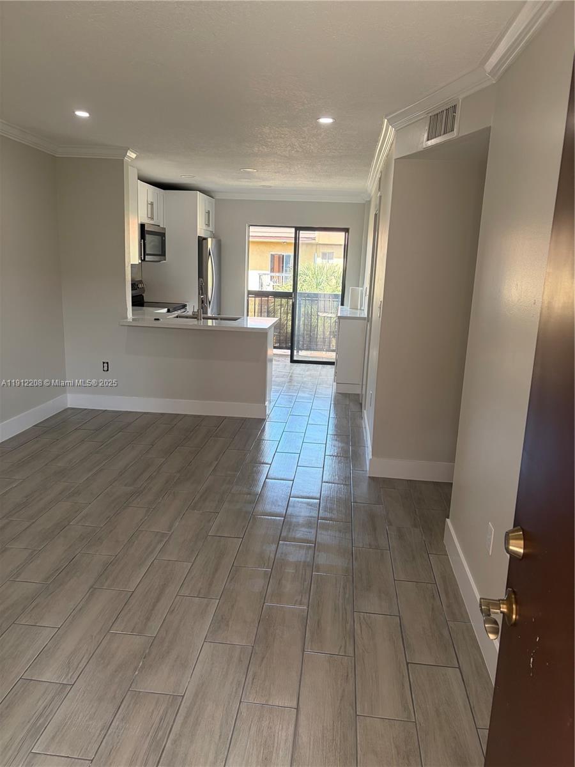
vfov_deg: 67.3
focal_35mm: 26
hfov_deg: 53.1
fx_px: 576
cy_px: 384
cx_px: 288
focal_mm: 5.96
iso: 64
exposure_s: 1/201
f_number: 1.6
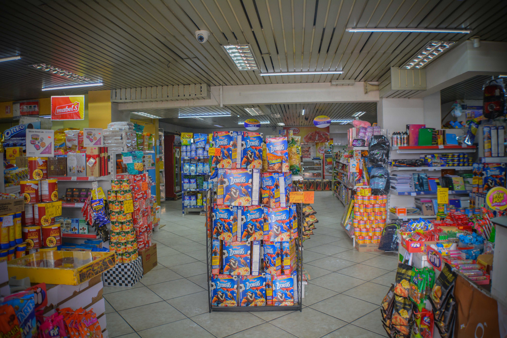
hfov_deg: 55.1
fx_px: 486
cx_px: 254
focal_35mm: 34
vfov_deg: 38.4
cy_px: 169
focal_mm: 23
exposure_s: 1/60
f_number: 4
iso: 800
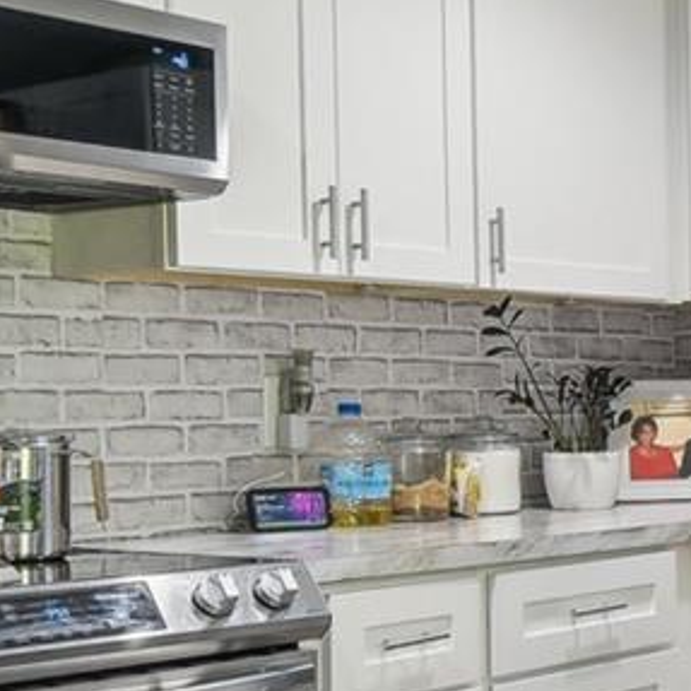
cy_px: 448
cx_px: 1055
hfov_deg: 20.6
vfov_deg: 24.2
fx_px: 1603
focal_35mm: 71
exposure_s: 1/2
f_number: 7.1
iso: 100
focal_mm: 10
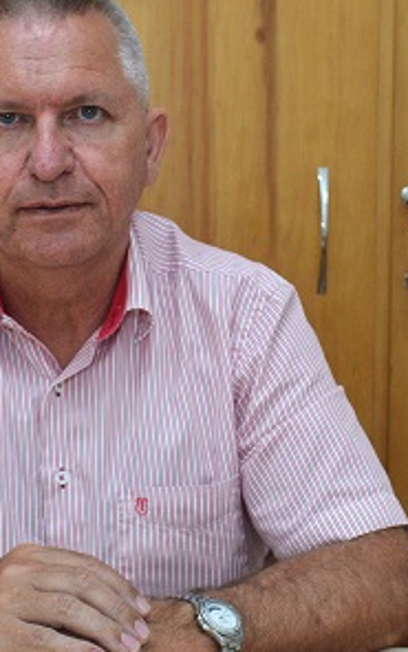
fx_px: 1761
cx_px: 73
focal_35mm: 99
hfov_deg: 13.1
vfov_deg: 21.0
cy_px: 319
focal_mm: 32
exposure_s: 1/80
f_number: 8
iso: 800
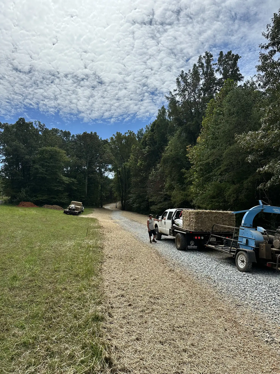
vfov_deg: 71.6
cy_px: 187
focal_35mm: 24
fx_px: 259
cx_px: 140
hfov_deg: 56.8
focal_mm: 6.86
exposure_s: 1/8929
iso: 80
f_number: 1.78
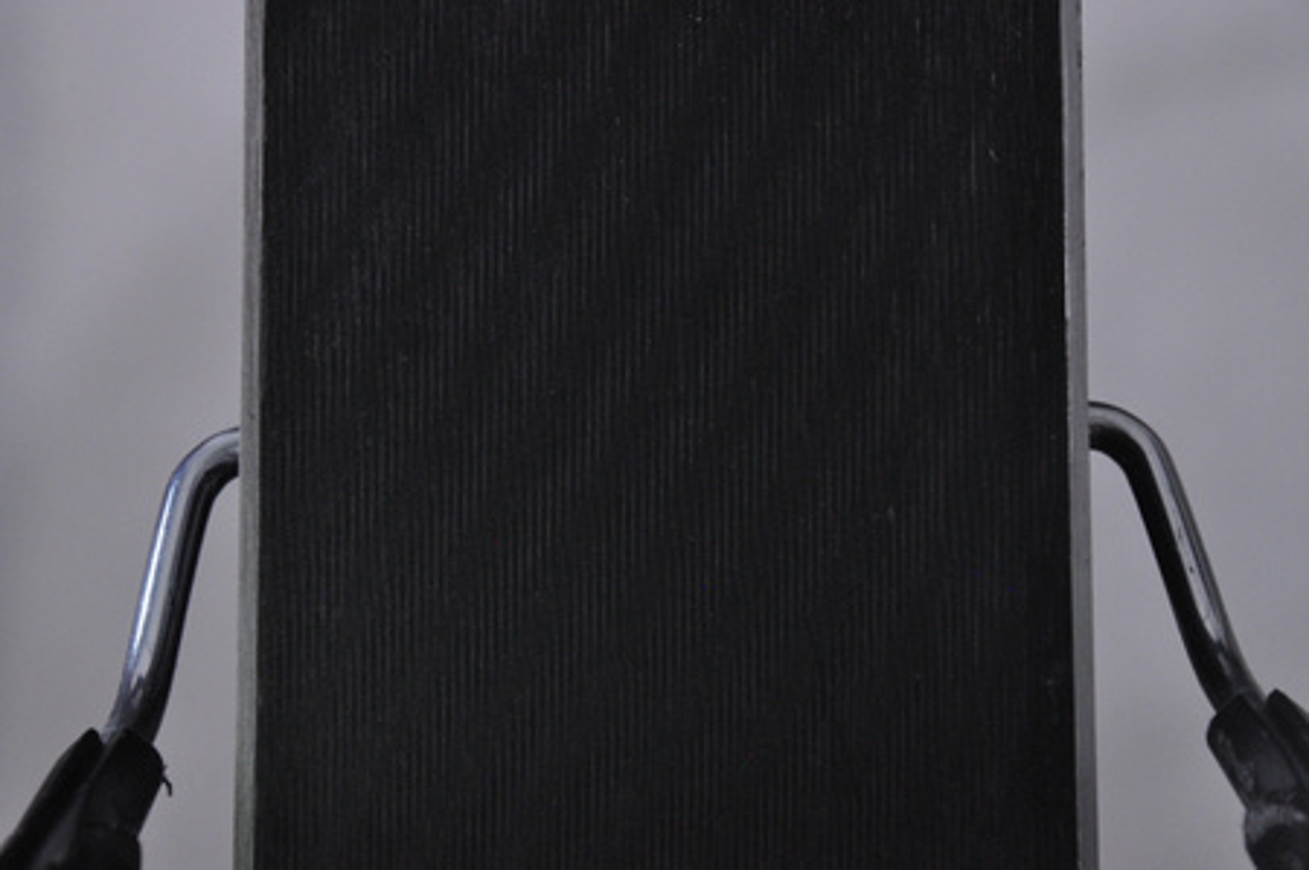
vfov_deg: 8.7
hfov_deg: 13.1
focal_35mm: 158
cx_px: 654
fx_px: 5721
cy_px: 435
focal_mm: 105
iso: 3200
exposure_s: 1/125
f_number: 11
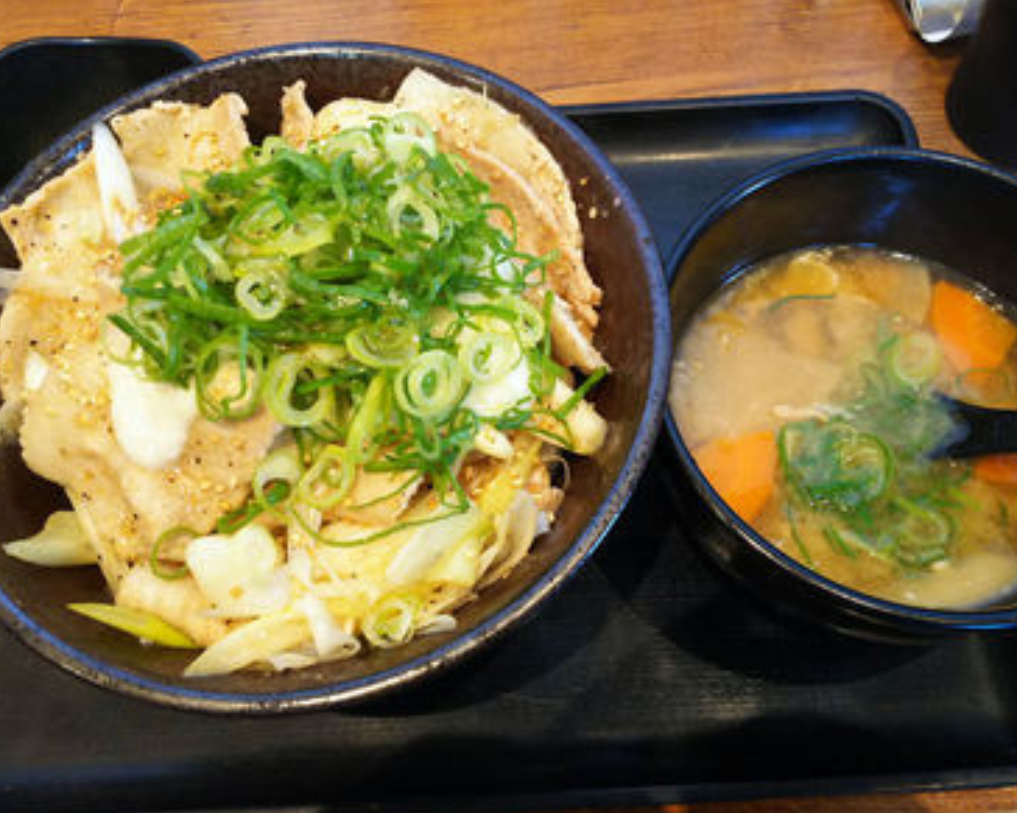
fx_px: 873
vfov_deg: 50.0
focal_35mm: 29
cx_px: 497
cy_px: 416
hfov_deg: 60.5
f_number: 1.9
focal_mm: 4.2
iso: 100
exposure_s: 1/60
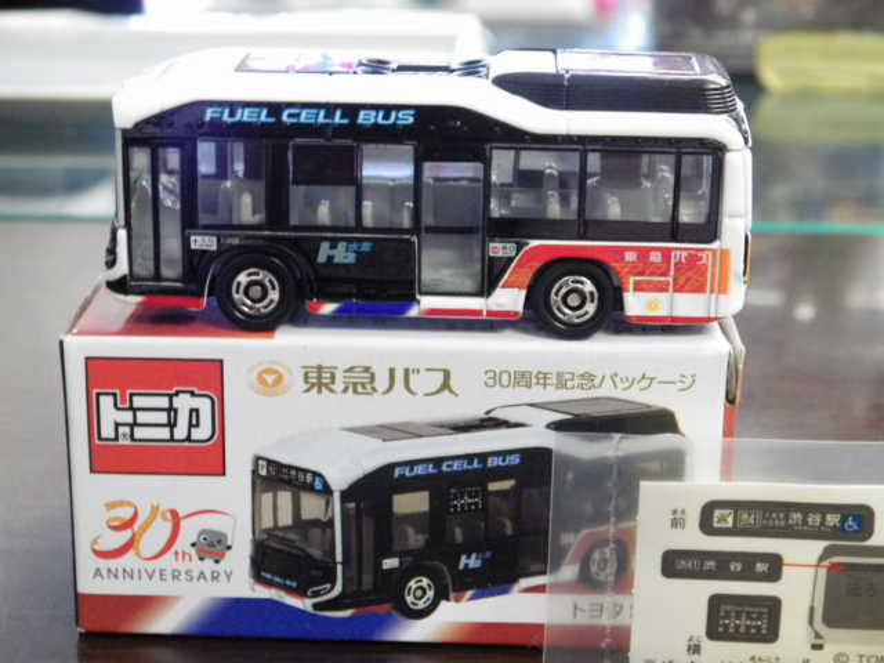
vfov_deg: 20.7
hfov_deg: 27.4
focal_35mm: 71
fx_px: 1813
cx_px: 442
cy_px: 332
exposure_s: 1/25
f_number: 4.2
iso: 1000
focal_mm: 12.8
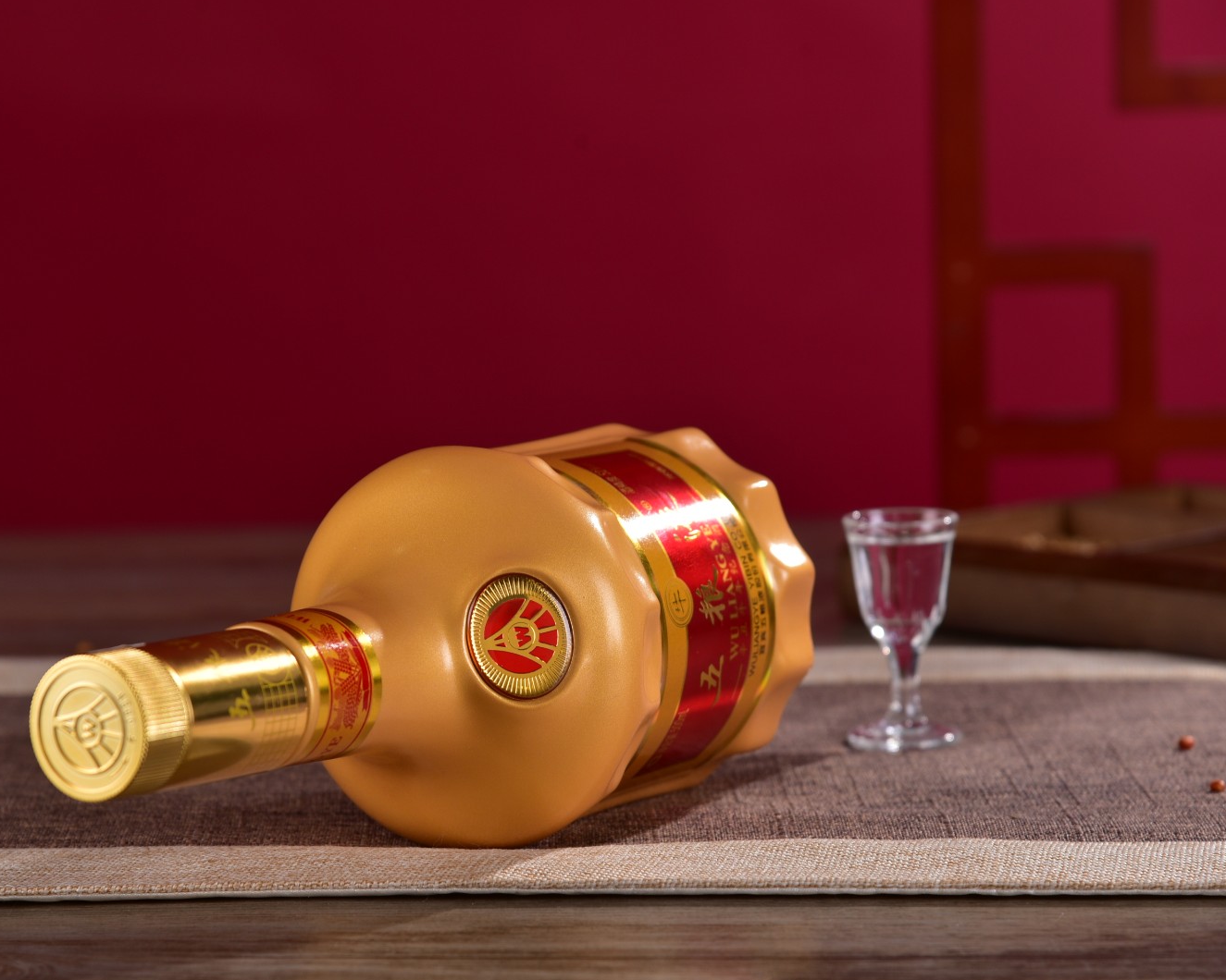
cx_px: 537
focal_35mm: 136
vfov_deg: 11.4
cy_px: 489
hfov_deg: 14.2
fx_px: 4935
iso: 100
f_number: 6.3
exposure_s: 1/125
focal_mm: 120
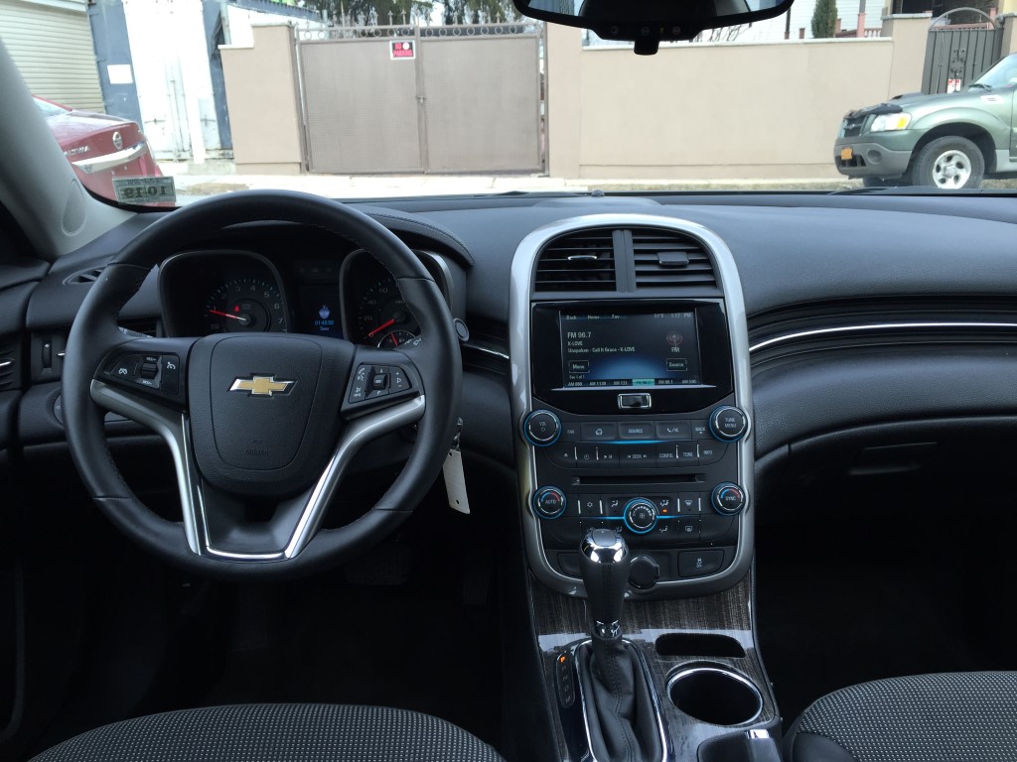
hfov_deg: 61.7
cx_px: 508
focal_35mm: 29
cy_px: 381
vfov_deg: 48.2
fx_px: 852
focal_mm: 4.15
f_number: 2.2
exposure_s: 1/213
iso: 32
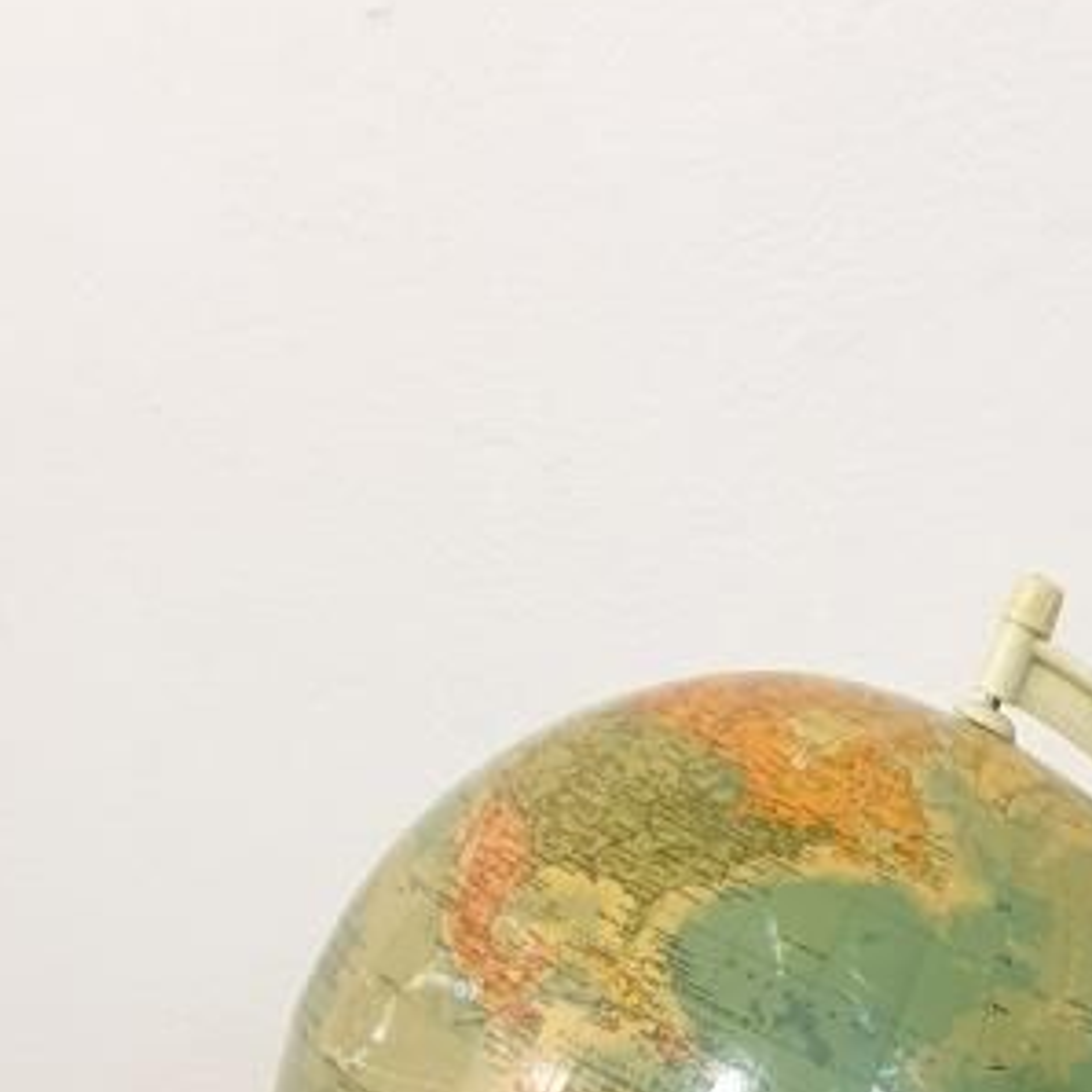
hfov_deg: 21.6
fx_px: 2820
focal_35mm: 79
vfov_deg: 18.3
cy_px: 1825
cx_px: 894
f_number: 1.5
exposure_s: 1/50
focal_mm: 4.3
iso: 320
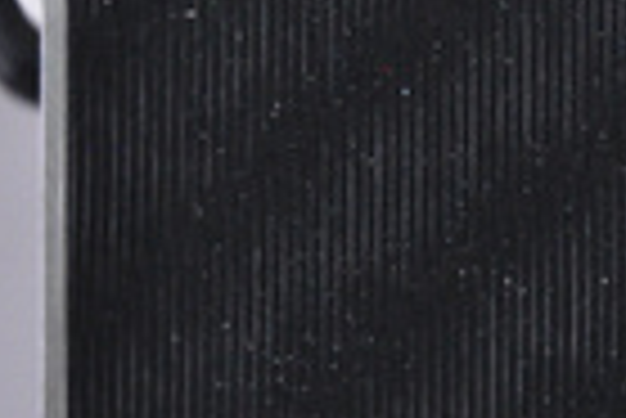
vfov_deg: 2.7
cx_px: 631
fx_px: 8853
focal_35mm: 509
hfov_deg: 4.0
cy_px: -97
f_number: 9.5
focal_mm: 105
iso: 3200
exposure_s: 1/125
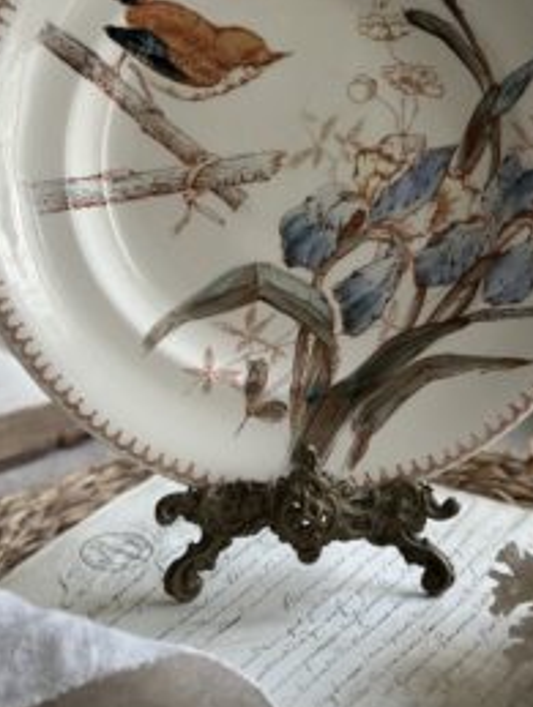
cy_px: 278
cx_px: 344
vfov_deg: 26.2
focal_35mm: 74
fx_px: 1515
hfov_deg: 19.9
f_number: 1.78
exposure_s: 1/90
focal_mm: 6.86
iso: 125
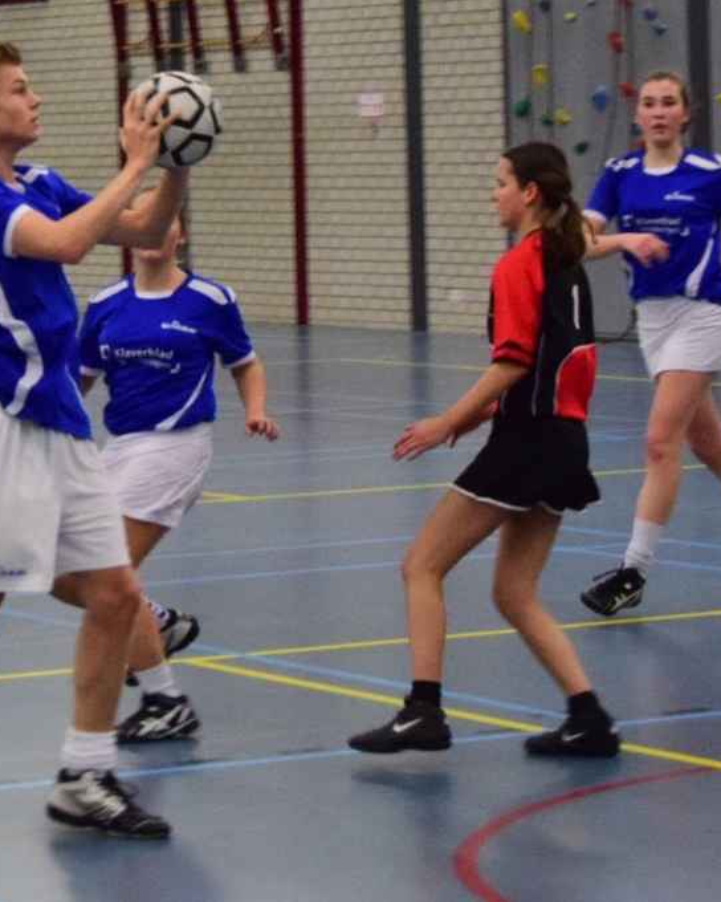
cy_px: 451
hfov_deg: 15.1
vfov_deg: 18.8
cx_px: 310
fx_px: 2721
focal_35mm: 102
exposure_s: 1/200
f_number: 8
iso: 5000
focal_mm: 48
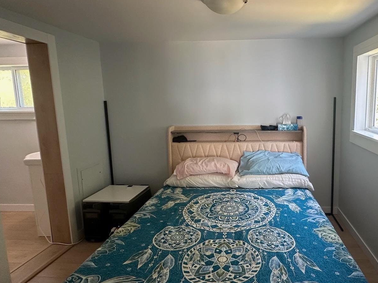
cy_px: 138
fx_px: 262
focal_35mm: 24
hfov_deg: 70.3
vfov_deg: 56.8
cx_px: 240
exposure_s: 1/60
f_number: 2.2
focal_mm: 2.22
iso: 200
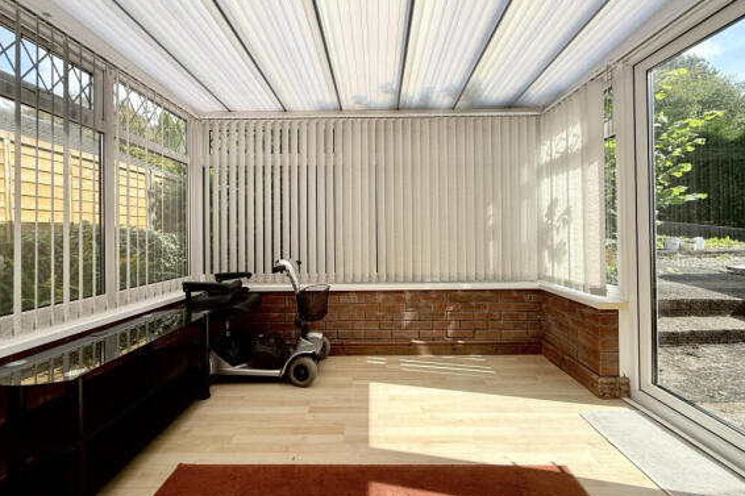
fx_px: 310
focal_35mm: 15
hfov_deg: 100.4
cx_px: 372
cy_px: 232
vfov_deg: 77.2
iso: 50
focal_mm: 2.22
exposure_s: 1/619
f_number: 2.2
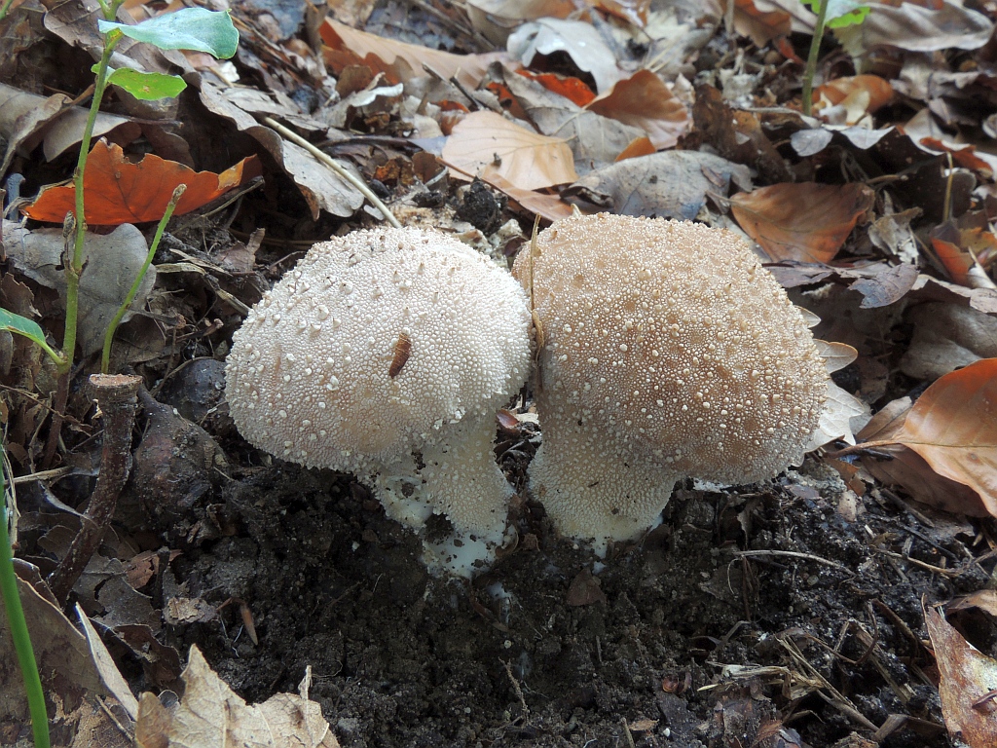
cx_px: 498
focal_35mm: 35
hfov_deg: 52.6
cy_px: 374
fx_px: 1008
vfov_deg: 40.7
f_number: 8.1
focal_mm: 6.2
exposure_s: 1/8
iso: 100
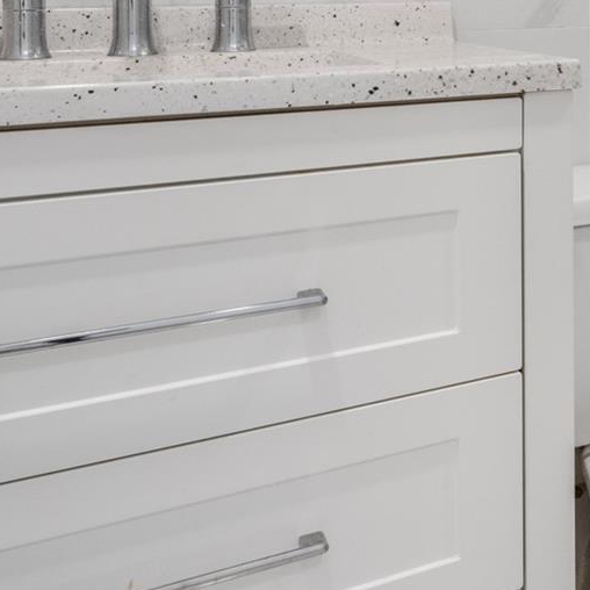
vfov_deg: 31.9
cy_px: -34
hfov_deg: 28.6
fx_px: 926
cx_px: 775
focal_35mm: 48
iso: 800
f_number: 13
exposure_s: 1/13
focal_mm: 14
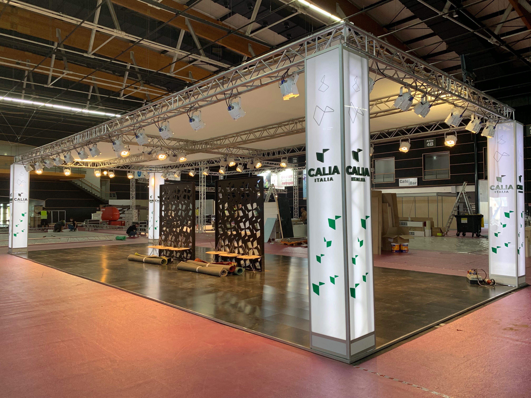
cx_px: 266
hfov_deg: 67.3
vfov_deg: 53.1
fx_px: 399
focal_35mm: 26
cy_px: 199
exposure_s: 1/50
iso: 64
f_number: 1.8
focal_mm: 4.25
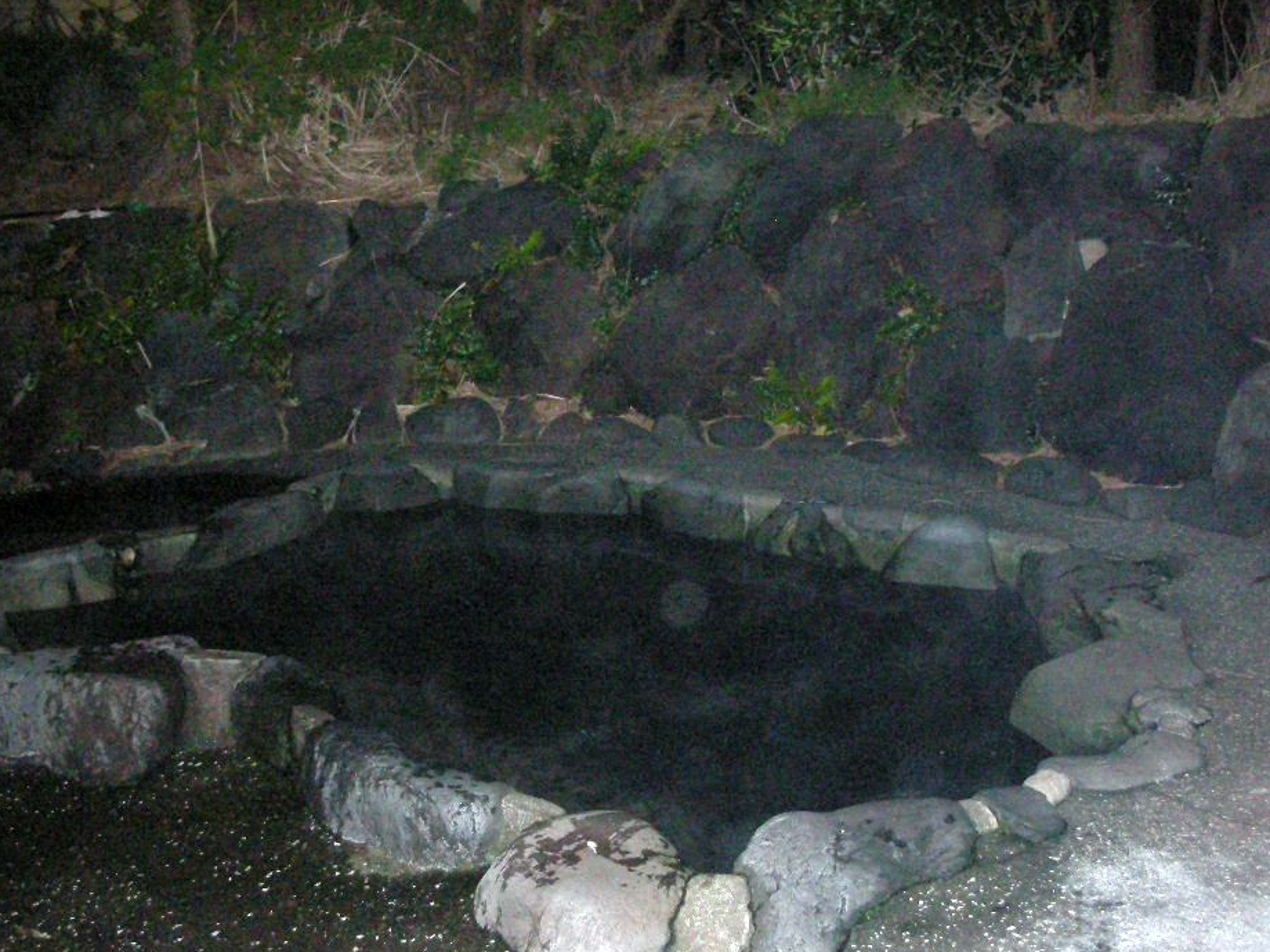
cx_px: 604
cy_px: 525
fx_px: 1431
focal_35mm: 39
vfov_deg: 36.8
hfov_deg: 47.9
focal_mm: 5.8
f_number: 2.8
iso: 800
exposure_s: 1/60
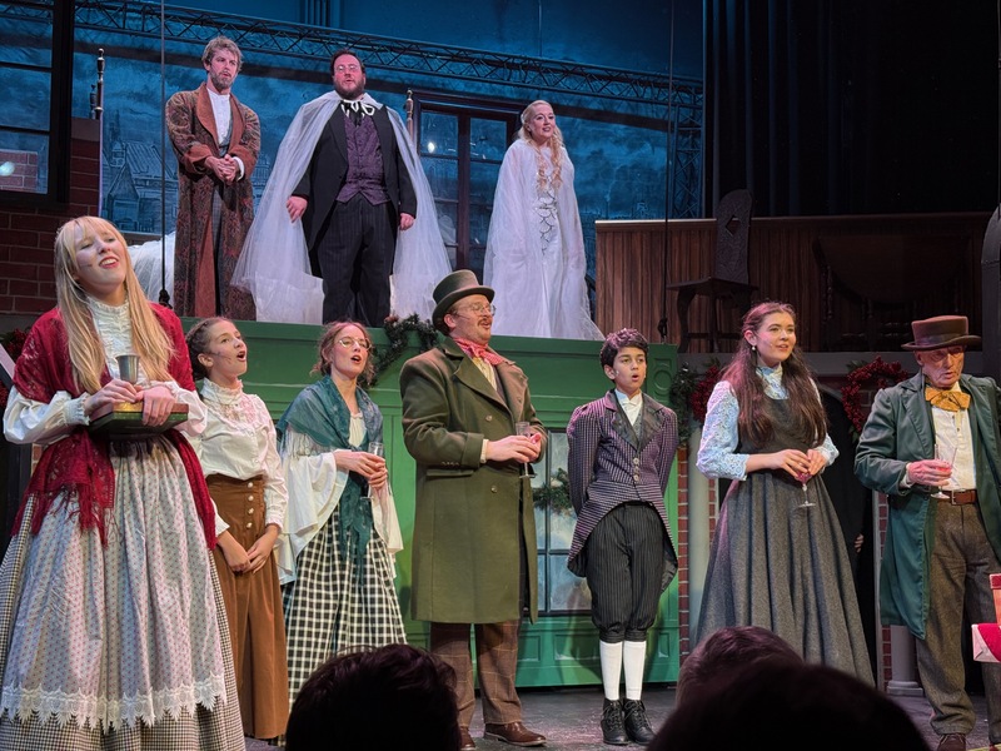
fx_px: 1388
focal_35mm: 48
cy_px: 376
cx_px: 500
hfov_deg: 39.7
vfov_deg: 30.3
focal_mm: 6.76
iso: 64
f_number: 1.78
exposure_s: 1/75
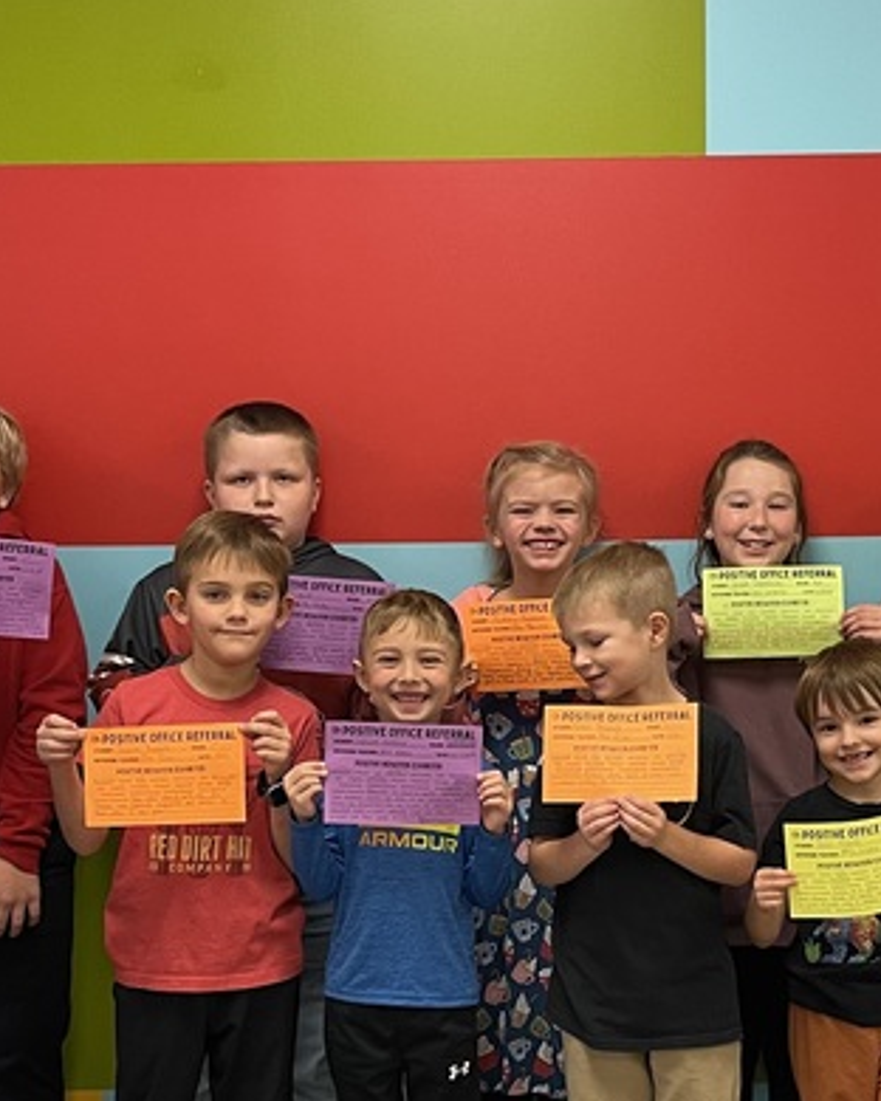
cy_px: 802
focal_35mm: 64
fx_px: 2086
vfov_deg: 29.2
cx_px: 570
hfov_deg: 23.8
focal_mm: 5.1
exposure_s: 1/60
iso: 160
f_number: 1.6
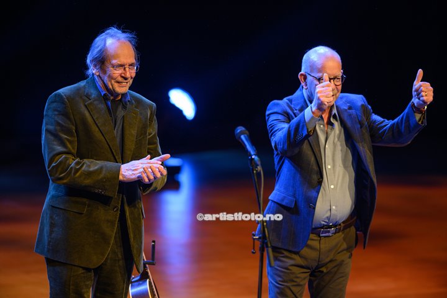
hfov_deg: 6.9
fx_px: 3725
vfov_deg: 4.6
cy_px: 149
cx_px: 224
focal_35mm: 300
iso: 400
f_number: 2.8
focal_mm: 300
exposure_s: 1/320
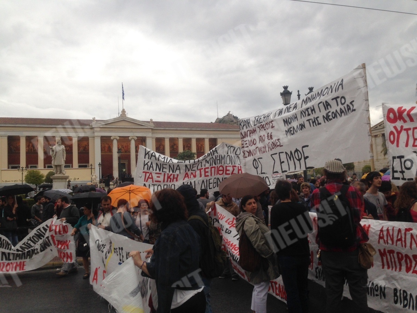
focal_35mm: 33
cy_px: 156
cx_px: 208
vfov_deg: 42.9
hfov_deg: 55.4
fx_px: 398
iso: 50
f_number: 2.4
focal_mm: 4.12
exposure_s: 1/120
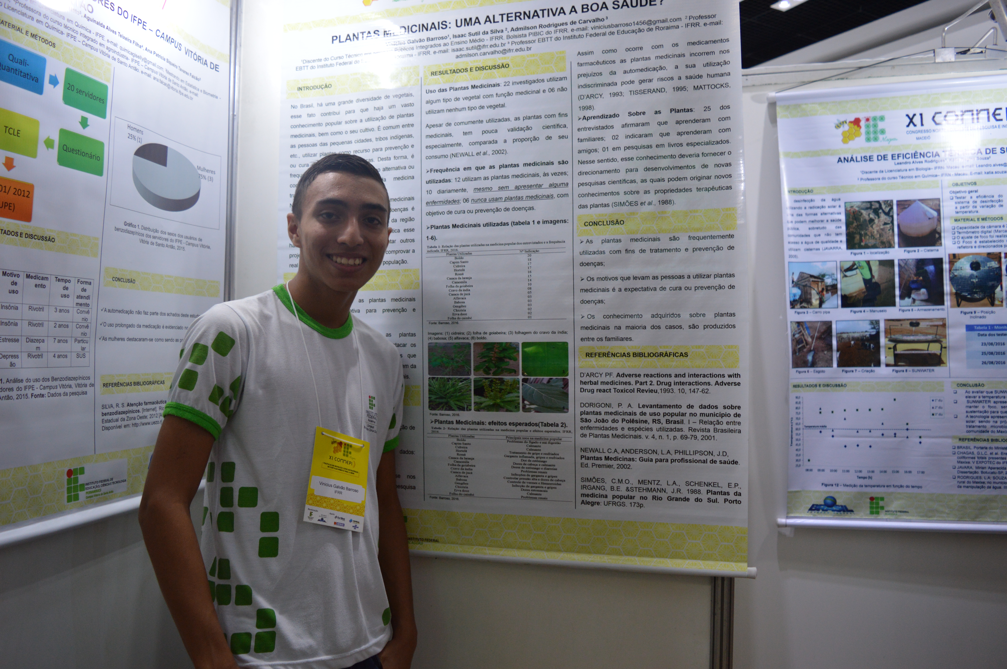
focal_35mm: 27
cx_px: 504
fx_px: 755
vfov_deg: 47.8
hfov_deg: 67.4
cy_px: 334
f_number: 4
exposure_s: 1/60
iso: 400
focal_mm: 18
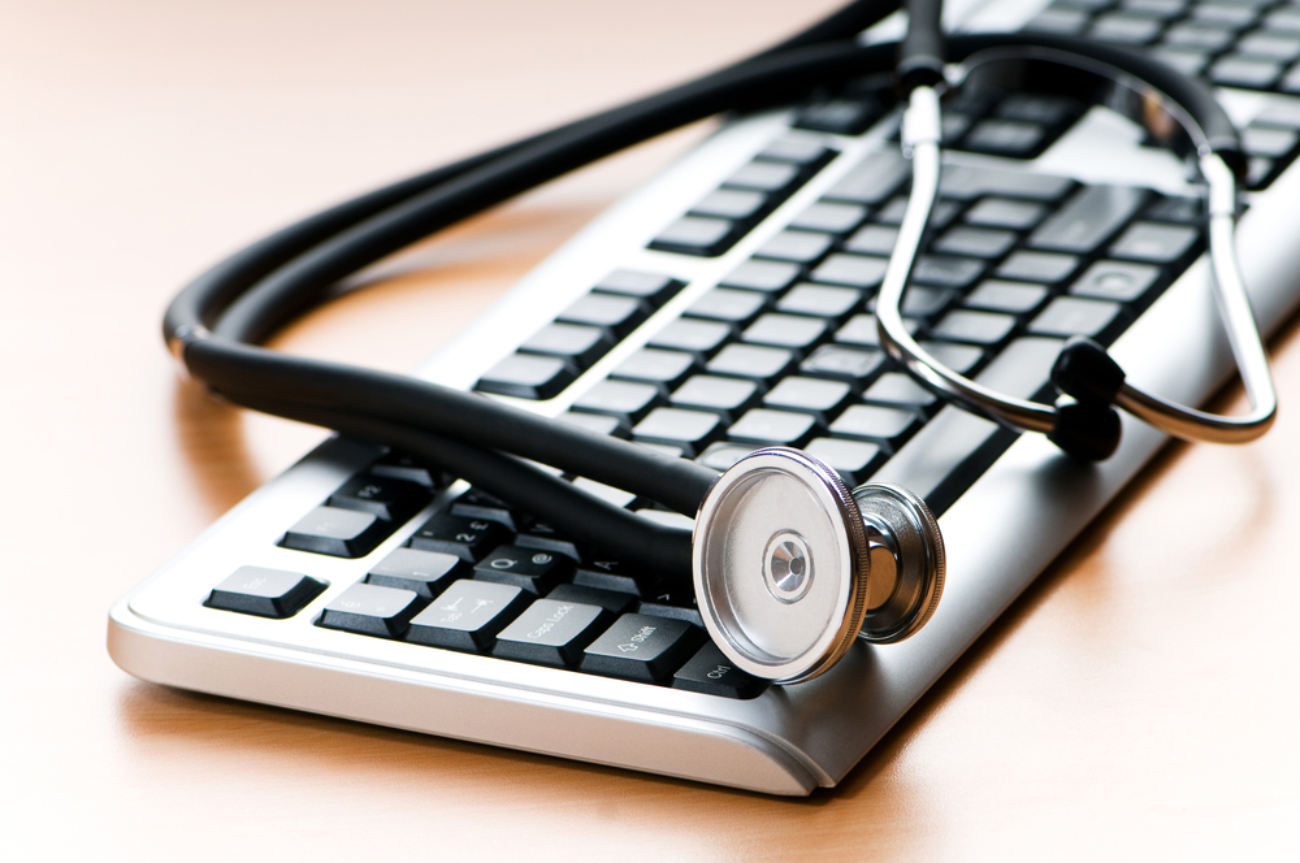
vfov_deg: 8.7
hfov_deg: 13.1
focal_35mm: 158
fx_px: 5680
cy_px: 432
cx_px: 650
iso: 200
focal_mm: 105
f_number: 7.1
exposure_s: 1/200
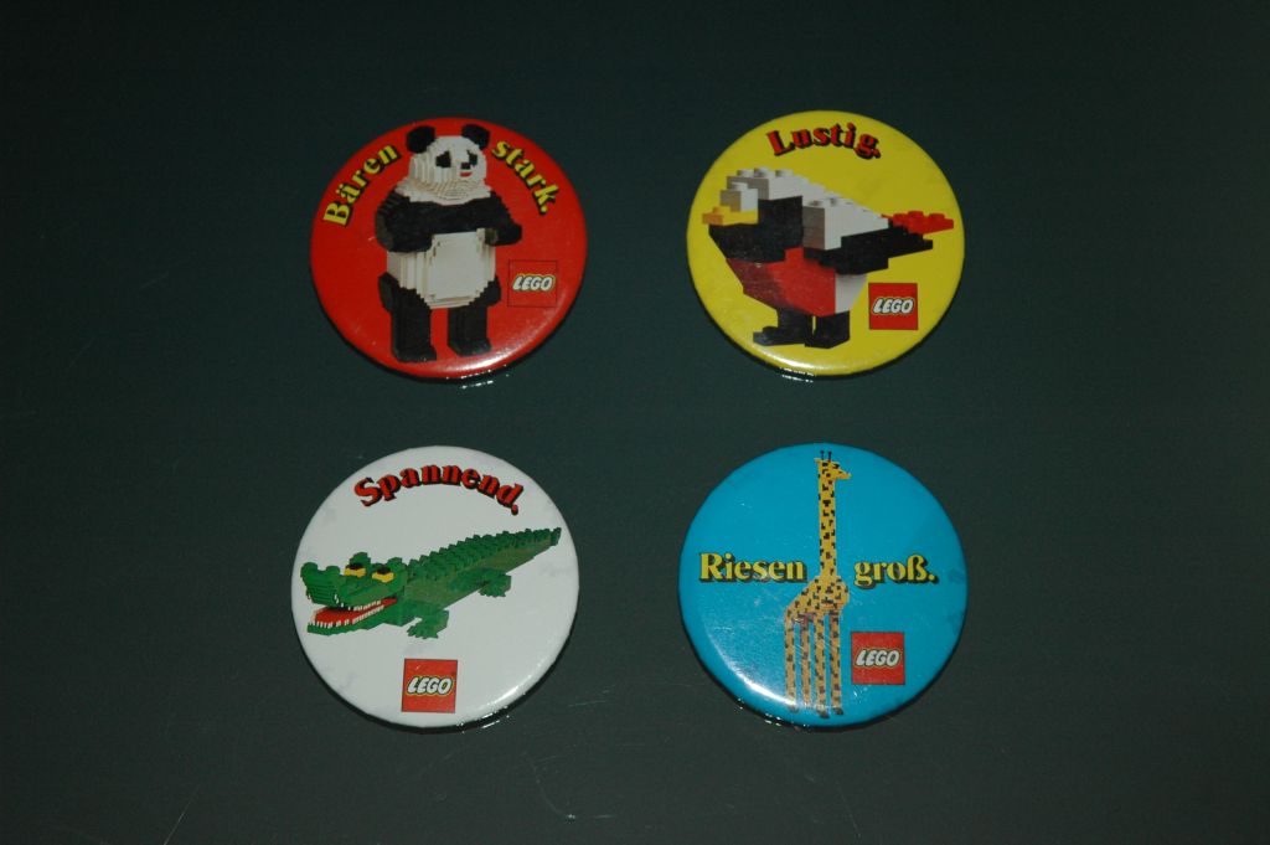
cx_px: 635
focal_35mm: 82
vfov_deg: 16.5
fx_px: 2908
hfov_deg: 24.6
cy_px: 422
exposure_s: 1/60
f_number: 4.5
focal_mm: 55
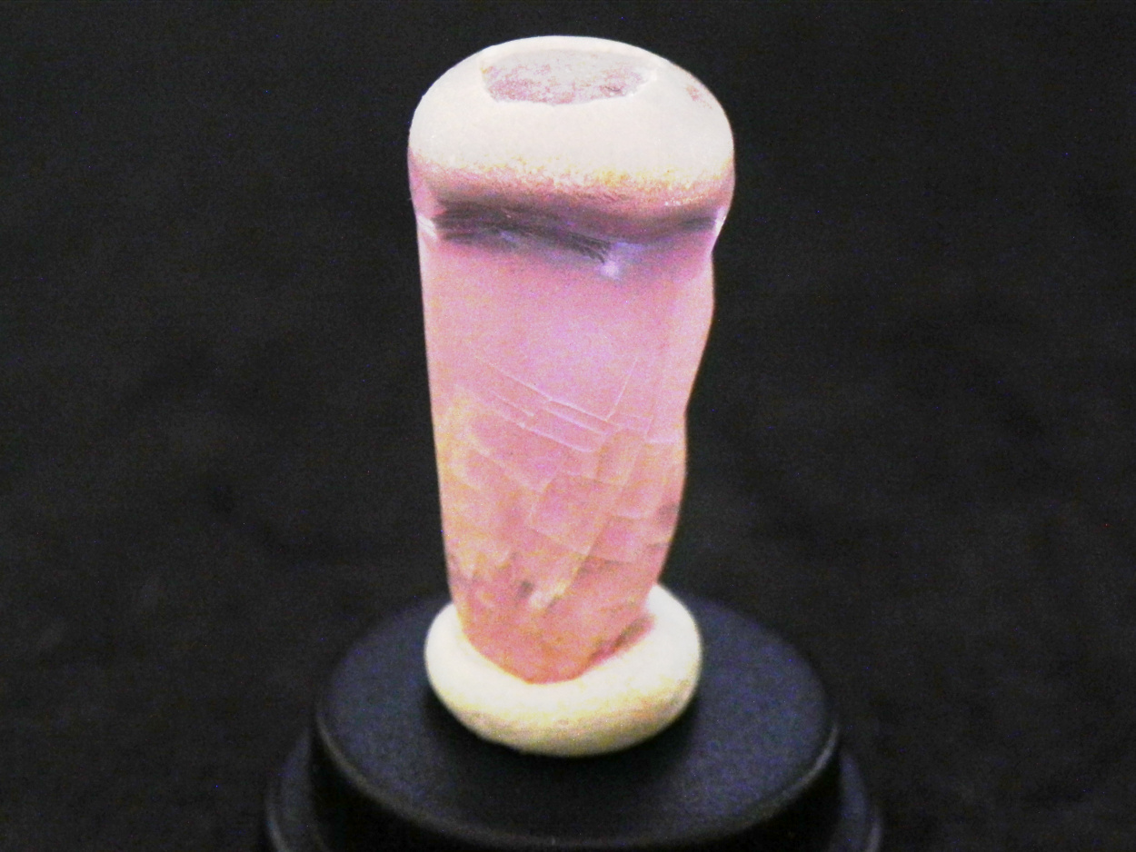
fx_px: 2790
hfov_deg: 23.0
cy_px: 426
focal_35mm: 85
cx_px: 568
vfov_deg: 17.4
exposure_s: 1/40
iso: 800
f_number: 4
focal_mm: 15.1
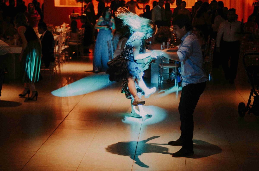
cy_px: 86
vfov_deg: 18.1
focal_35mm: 75
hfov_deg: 27.1
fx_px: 538
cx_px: 130
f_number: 2.2
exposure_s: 1/200
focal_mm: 50
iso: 1000
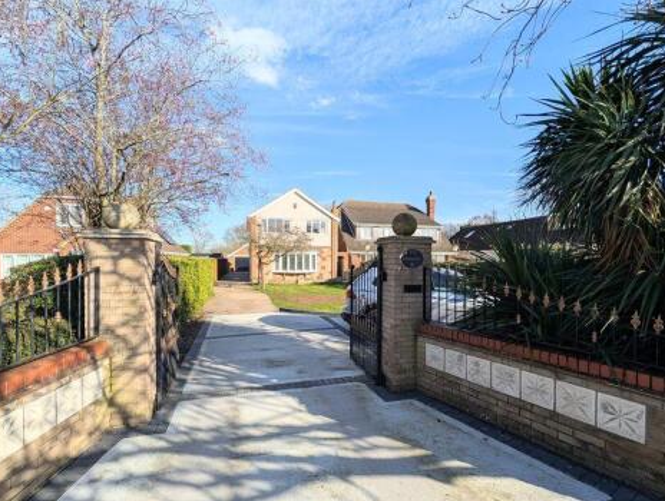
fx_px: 289
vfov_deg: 81.9
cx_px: 334
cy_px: 266
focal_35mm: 15
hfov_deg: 98.1
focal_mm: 2.02
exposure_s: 1/3257
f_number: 1.7
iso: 60
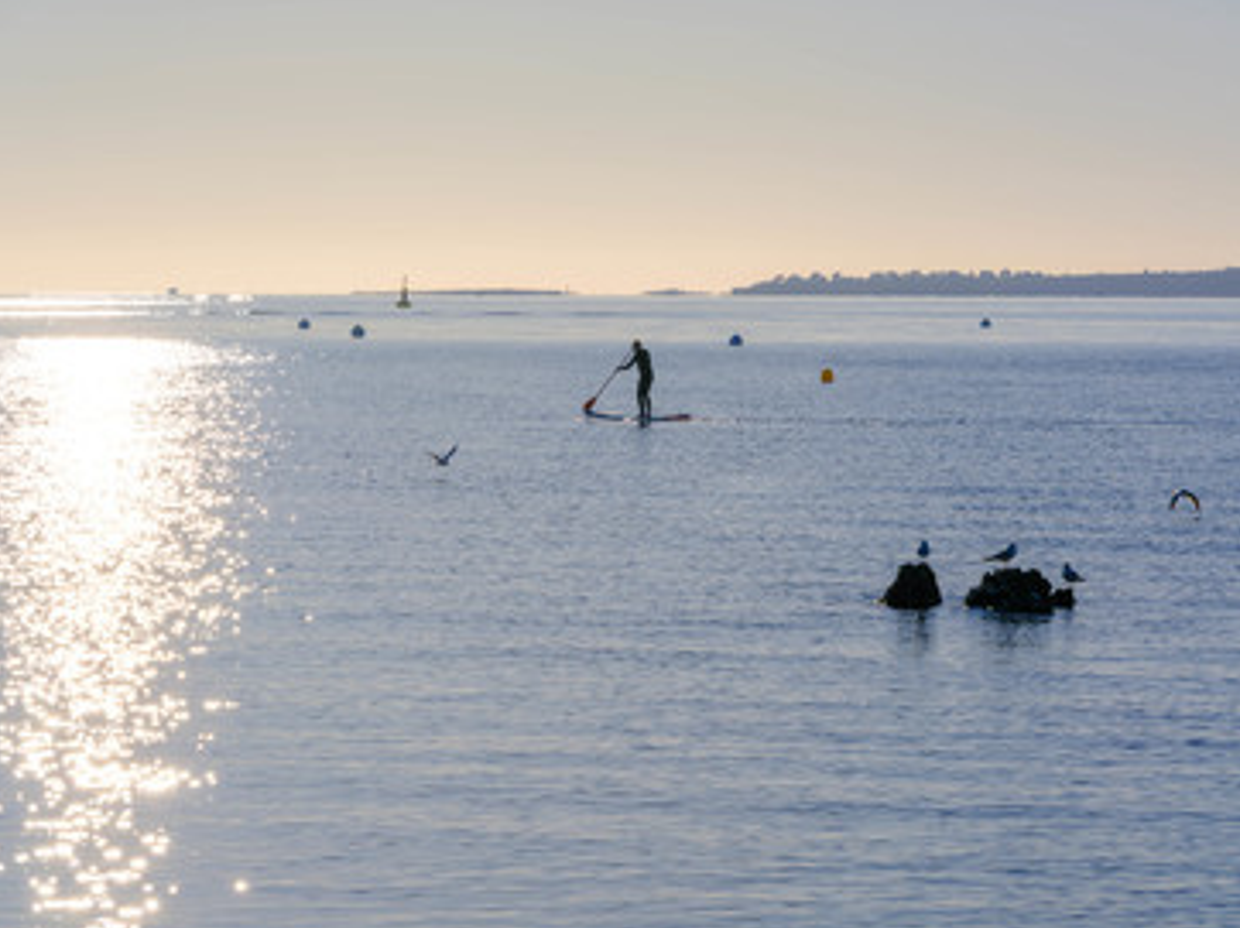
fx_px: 5835
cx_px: 605
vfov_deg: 9.1
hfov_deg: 12.1
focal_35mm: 163
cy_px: 473
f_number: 16
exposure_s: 1/400
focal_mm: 200
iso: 320
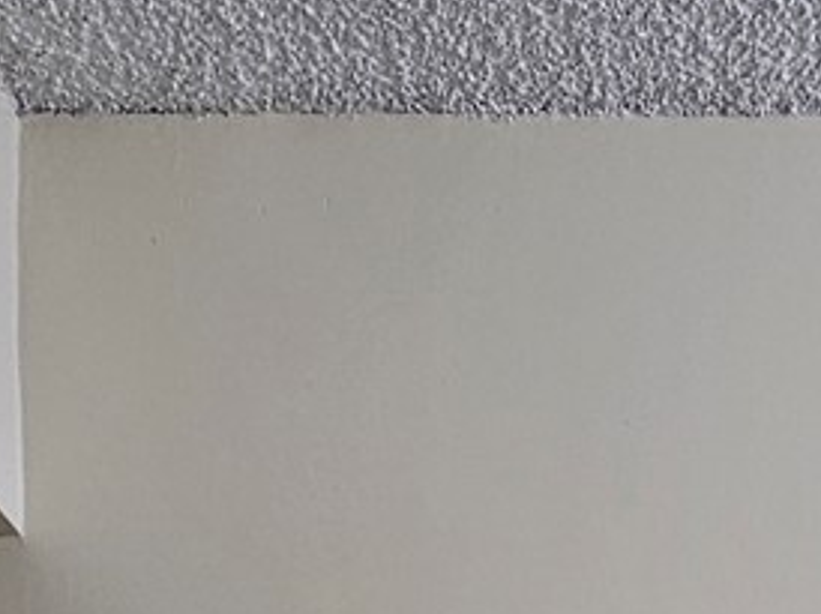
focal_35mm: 76
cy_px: 1611
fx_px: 1801
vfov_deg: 12.8
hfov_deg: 25.1
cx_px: 701
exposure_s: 1/60
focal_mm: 2.2
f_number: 2.2
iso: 80
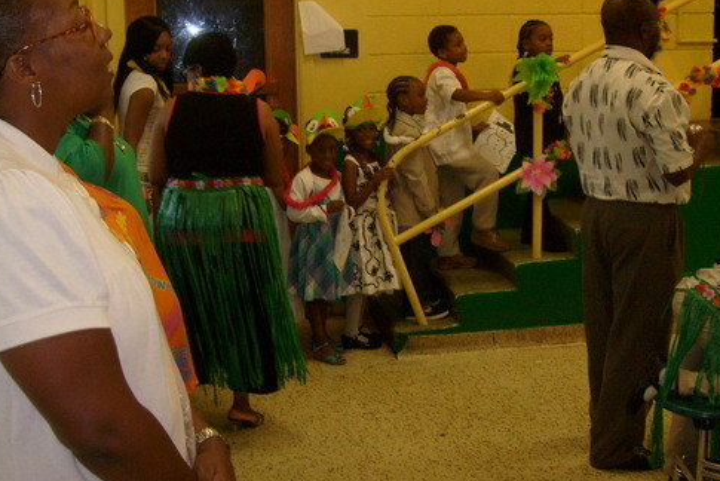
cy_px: 196
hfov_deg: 41.1
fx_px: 961
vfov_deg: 28.1
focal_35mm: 48
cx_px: 359
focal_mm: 5.8
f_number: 2.8
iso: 100
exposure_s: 1/45
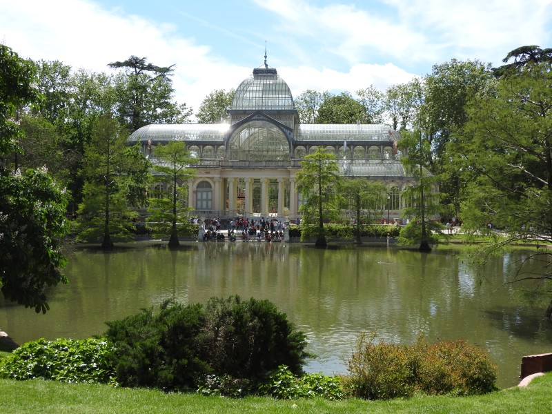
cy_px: 207
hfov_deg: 46.8
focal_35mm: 40
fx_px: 638
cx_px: 276
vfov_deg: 36.0
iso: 100
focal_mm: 7.2
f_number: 3.8
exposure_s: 1/800
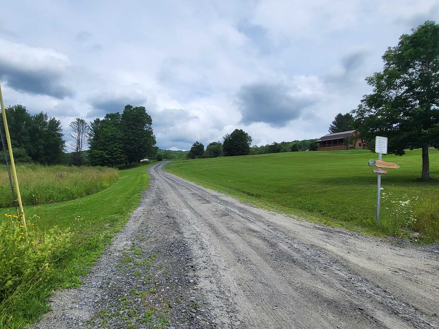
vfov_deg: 63.3
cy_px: 178
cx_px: 188
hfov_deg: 78.5
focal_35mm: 21
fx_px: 266
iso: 32
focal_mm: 1.74
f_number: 2.2
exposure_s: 1/2232
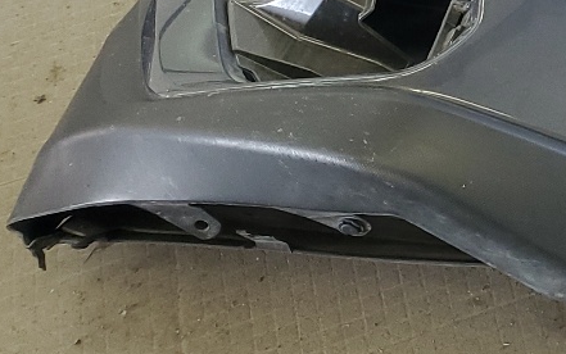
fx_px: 1543
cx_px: 988
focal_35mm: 100
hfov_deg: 17.3
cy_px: -154
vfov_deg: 12.5
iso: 66
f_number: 1.5
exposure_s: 1/60.2
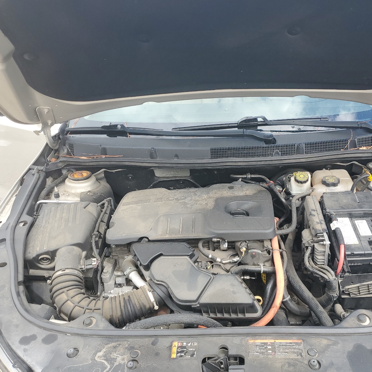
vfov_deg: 52.5
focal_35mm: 31
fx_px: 377
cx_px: 227
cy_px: 187
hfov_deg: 52.1
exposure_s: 1/526
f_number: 1.5
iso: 50
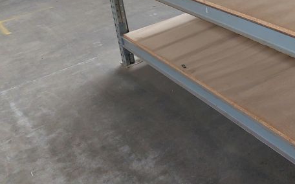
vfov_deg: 19.0
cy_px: -70
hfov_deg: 31.0
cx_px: 282
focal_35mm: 62
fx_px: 498
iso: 100
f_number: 1.8
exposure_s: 1/50
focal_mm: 5.23
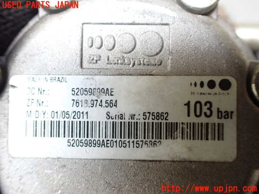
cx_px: 130
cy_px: 97
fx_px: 224
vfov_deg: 46.8
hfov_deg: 60.0
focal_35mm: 30
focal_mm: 5.4
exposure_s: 1/125
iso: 640
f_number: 2.3
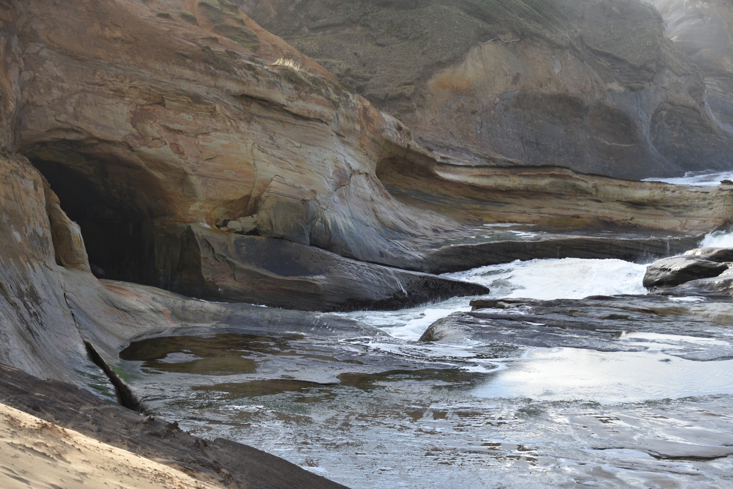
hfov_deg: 23.9
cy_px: 244
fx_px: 1731
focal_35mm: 85
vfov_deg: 16.1
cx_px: 366
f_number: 5.3
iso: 100
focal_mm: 85
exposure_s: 1/200
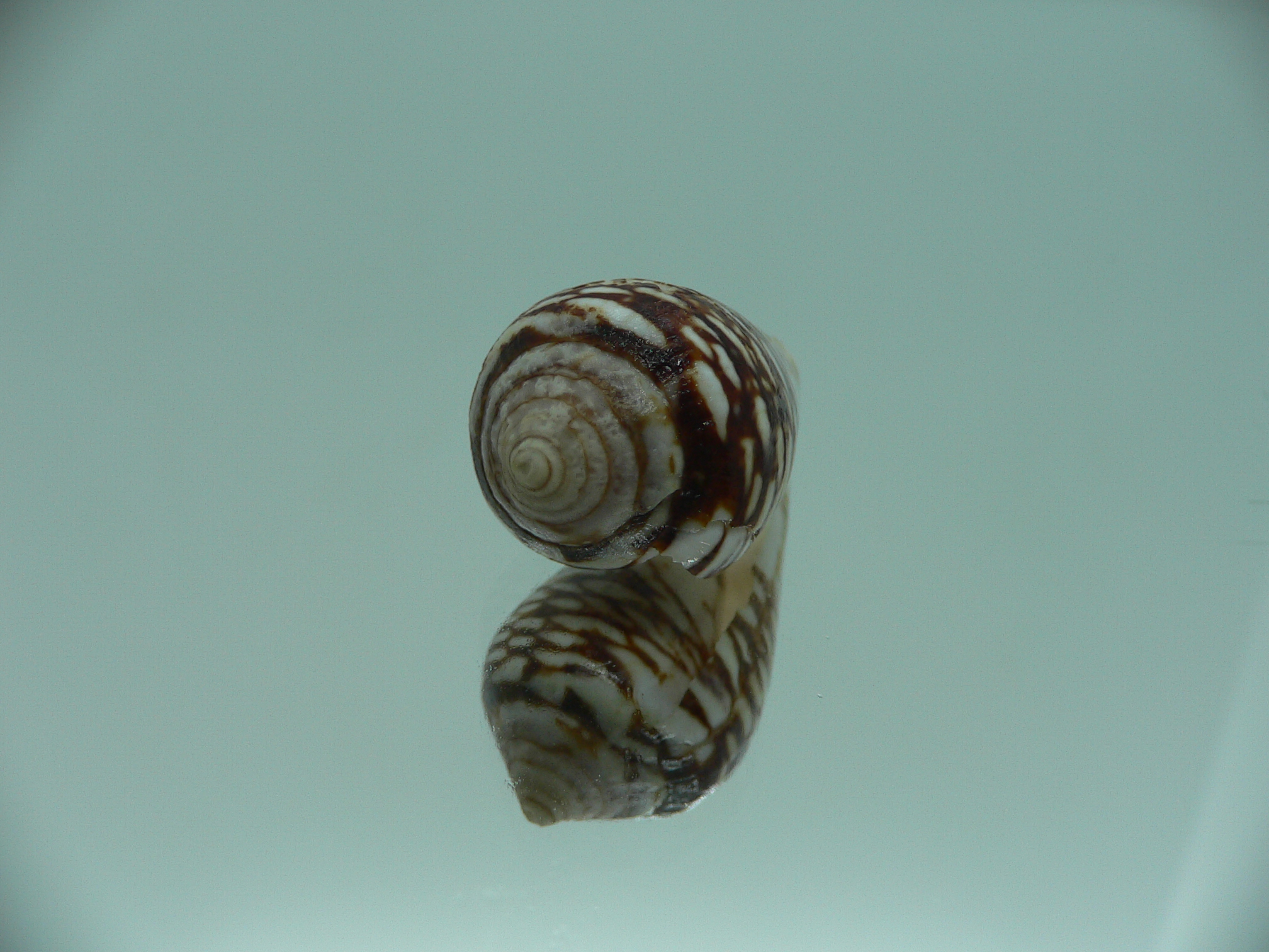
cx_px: 634
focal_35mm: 35
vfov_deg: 40.7
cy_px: 476
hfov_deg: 52.6
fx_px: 1283
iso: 80
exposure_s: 1/80
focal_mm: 4.6
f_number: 2.8
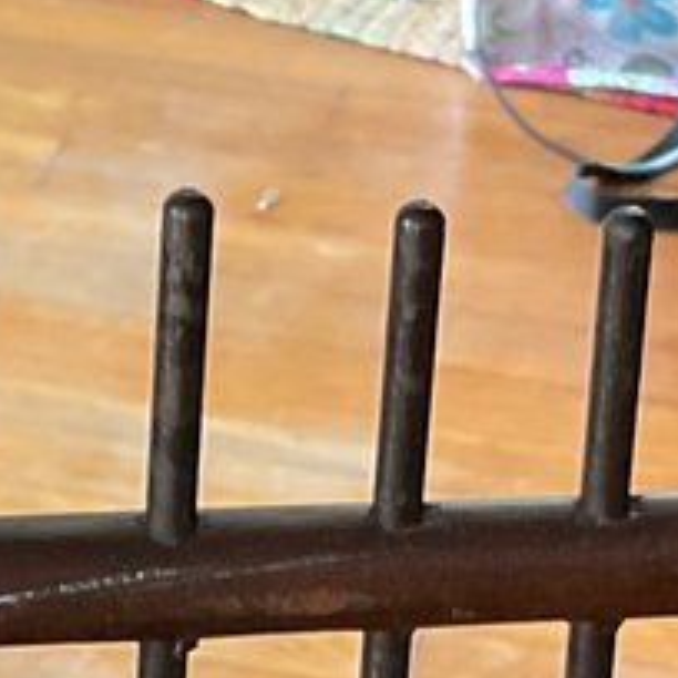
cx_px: 294
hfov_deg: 9.2
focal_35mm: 190
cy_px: 793
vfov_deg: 9.1
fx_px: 4210
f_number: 1.8
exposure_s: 1/40
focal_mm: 3
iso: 200
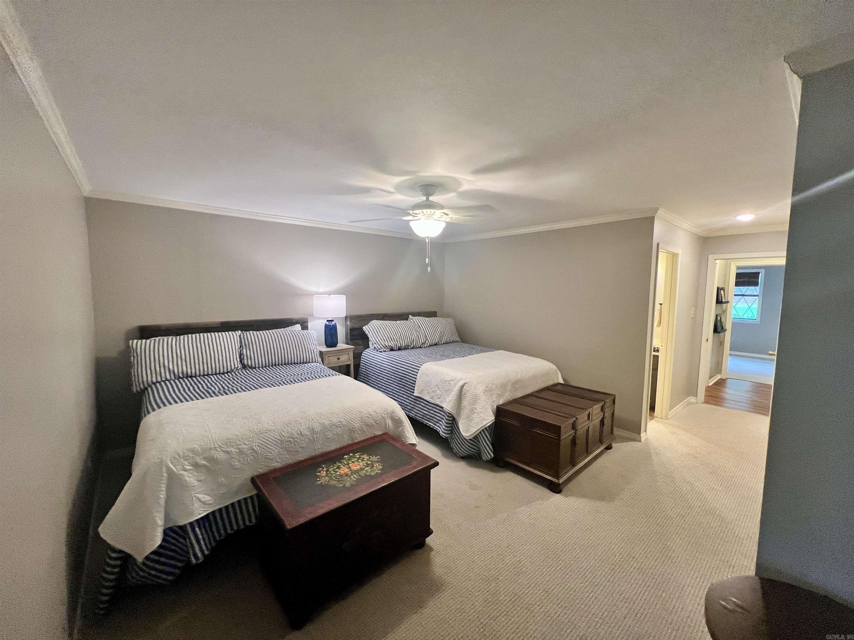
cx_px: 427
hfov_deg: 106.2
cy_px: 320
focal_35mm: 13
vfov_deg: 89.9
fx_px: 321
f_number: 1.8
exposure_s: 1/60
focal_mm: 1.57
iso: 320
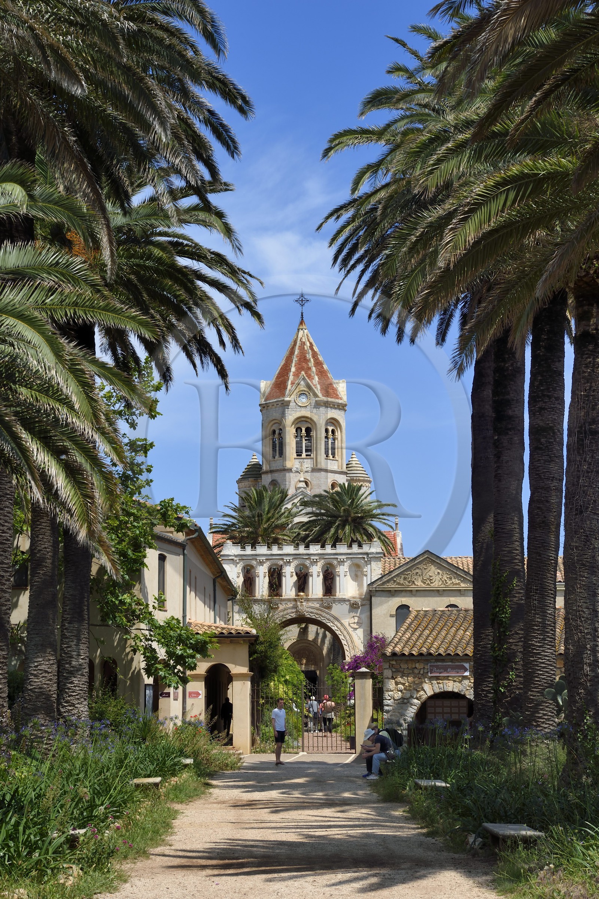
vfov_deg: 28.9
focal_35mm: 70
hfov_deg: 19.4
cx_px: 300
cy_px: 450
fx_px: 1748
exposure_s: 1/250
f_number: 13
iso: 200
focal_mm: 70
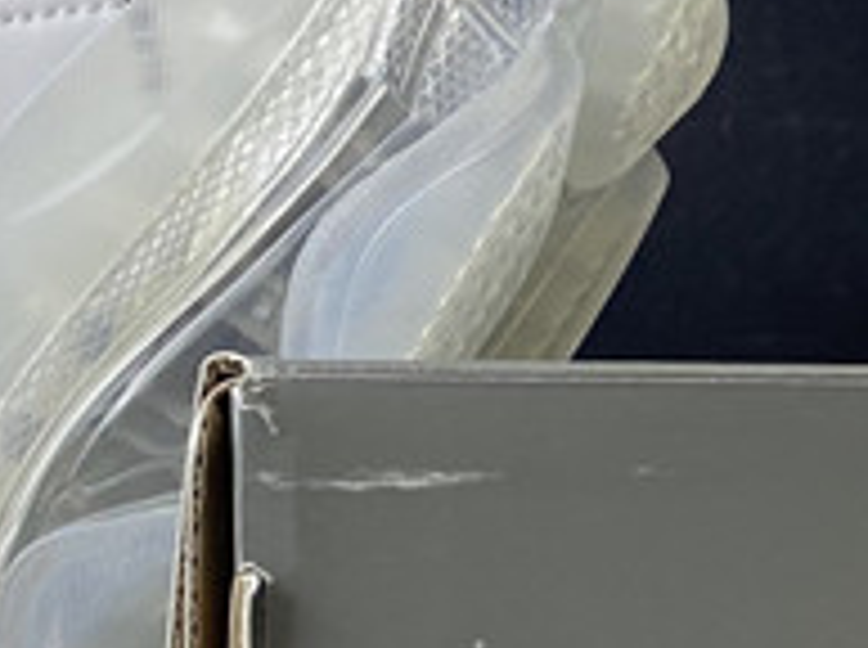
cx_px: 1268
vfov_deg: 10.9
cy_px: 594
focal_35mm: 135
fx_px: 3379
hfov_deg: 13.8
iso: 100
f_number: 1.8
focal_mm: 4.25
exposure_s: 1/100
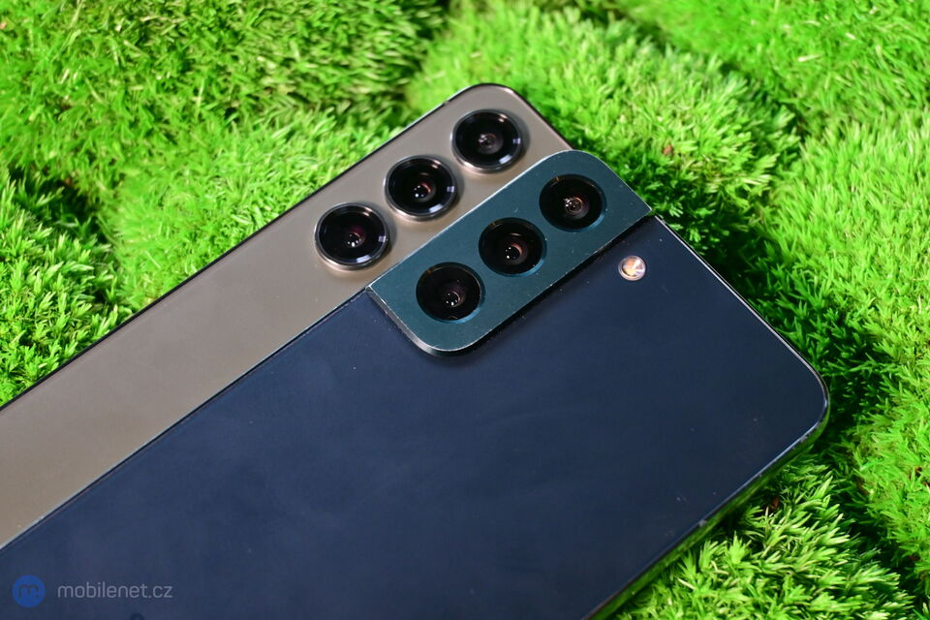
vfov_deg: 22.1
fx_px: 1589
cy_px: 310
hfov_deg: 32.6
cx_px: 465
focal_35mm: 62
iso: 450
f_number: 5.6
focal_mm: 41
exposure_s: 1/60
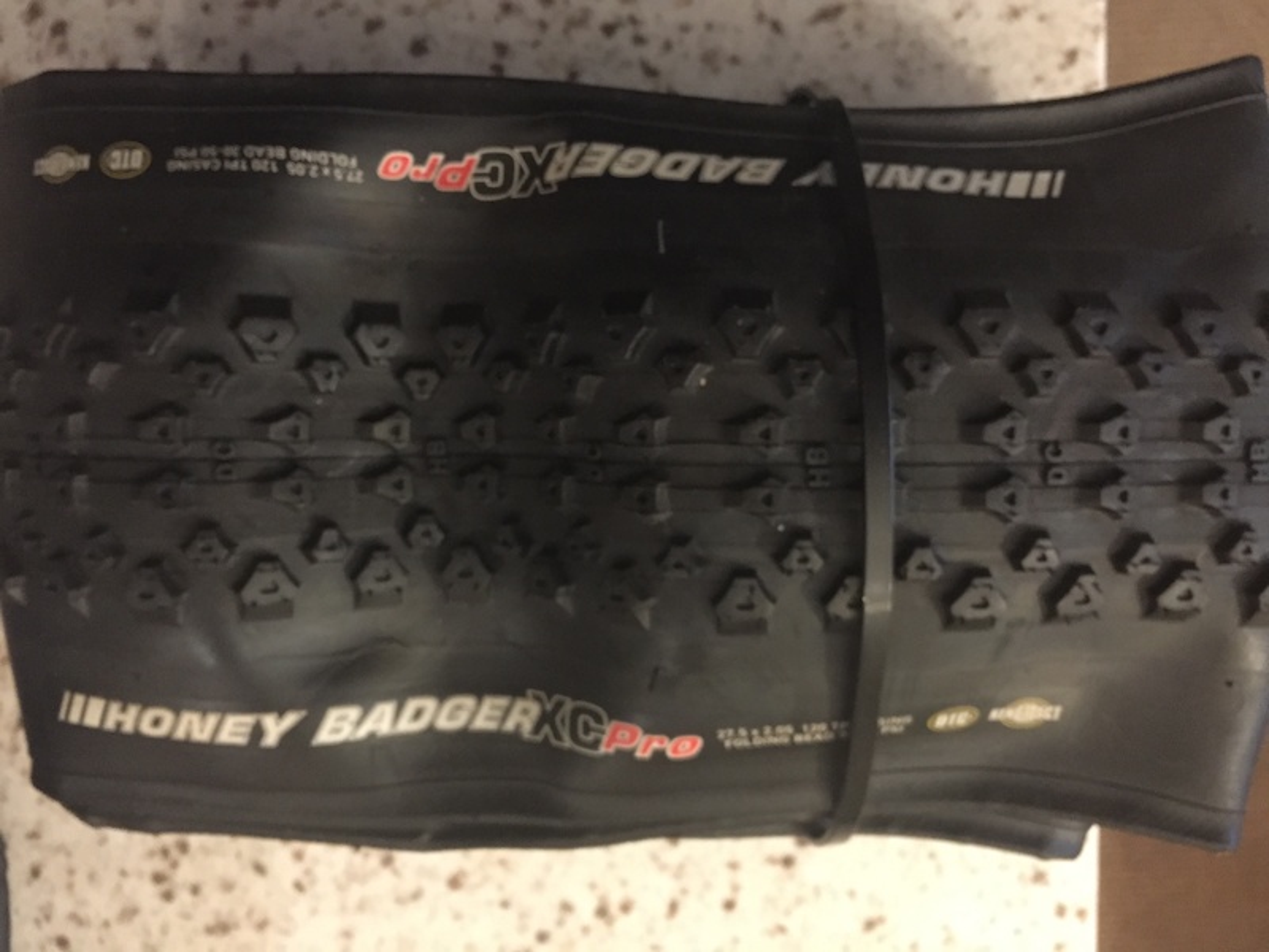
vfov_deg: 48.2
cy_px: 476
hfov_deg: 61.7
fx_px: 1063
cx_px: 634
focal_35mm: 29
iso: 800
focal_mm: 4.15
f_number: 2.2
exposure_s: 1/15
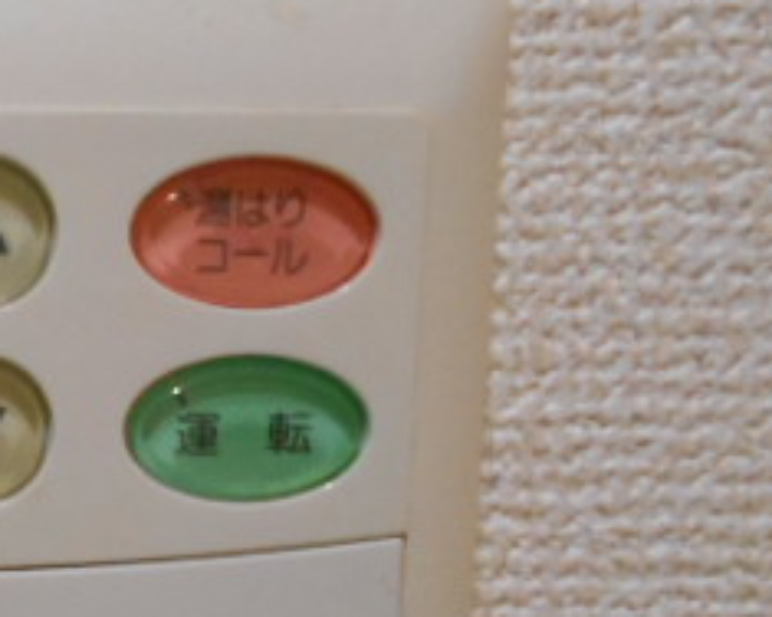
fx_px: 1577
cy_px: 528
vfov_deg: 21.8
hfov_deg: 24.6
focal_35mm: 69
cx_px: -177
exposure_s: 1/60
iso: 800
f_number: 3.2
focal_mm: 4.6
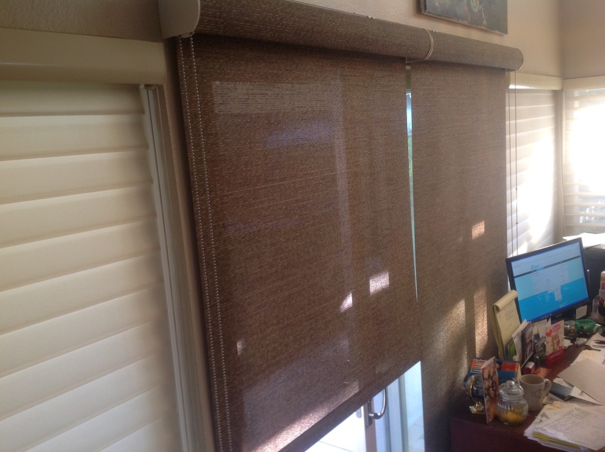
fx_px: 611
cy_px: 226
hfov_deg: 52.7
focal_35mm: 35
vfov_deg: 40.6
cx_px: 302
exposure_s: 1/20
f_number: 2.4
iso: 50
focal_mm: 4.28
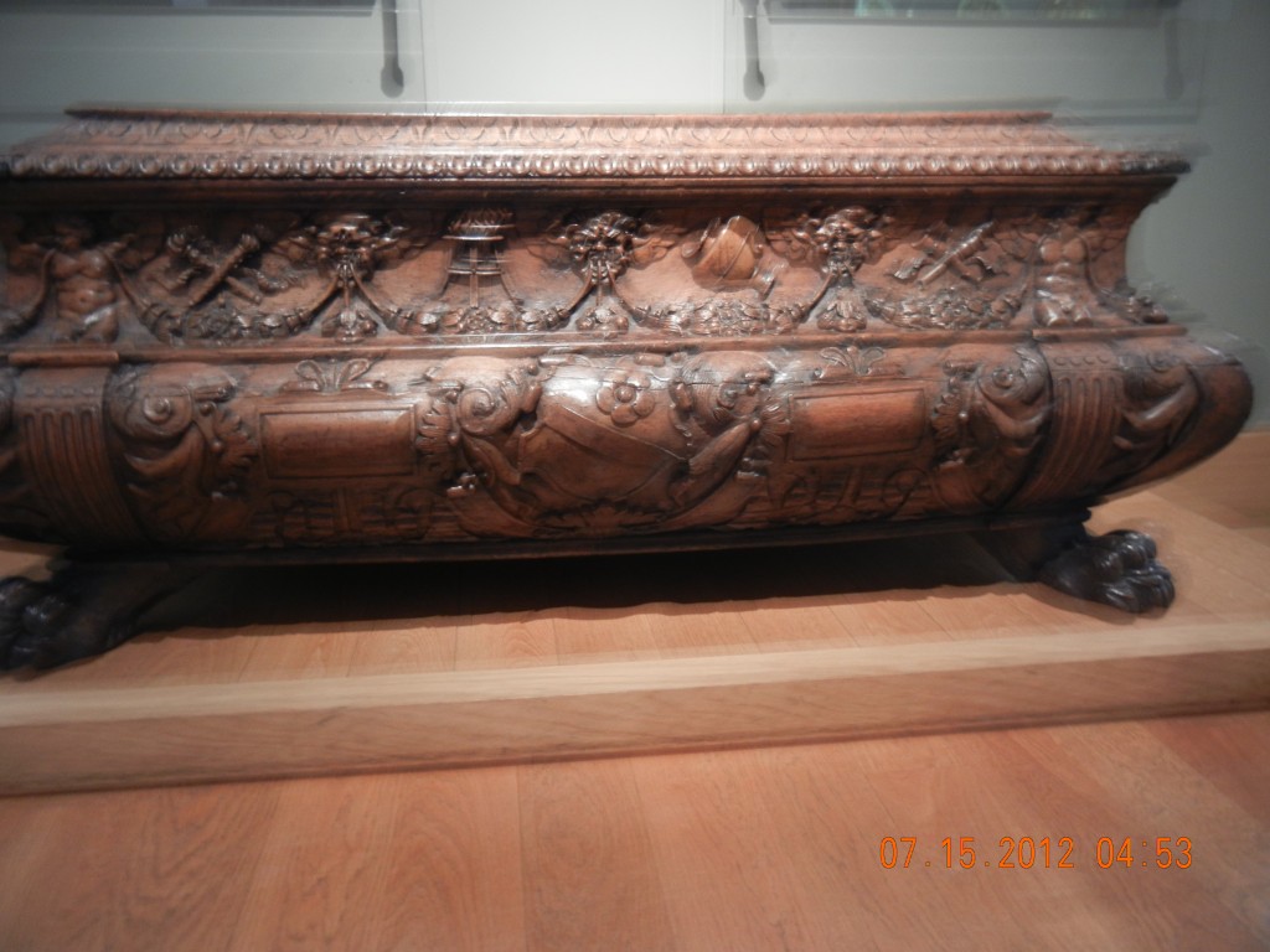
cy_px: 476
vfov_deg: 46.8
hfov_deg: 60.0
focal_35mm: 30
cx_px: 635
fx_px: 1101
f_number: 3.5
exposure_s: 1/1.9
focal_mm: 5.4
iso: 200
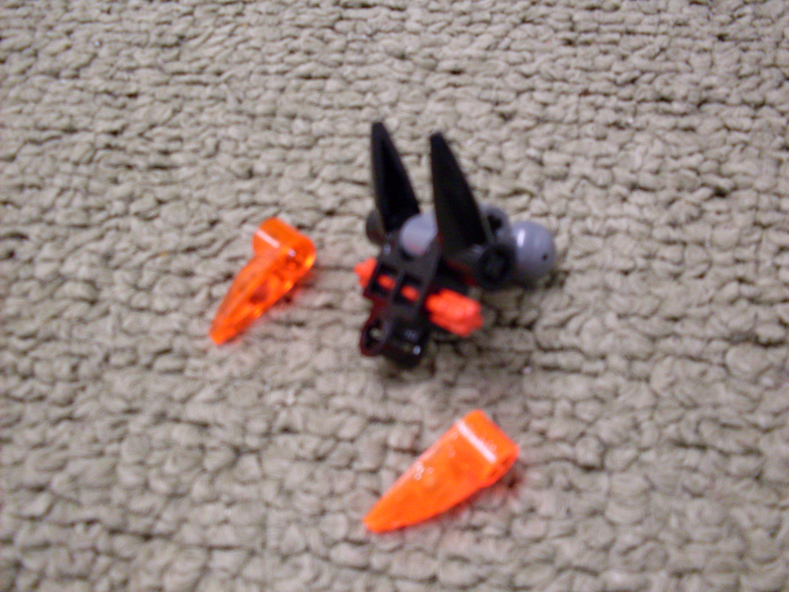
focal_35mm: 38
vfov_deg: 37.7
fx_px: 866
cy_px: 296
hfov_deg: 49.0
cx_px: 394
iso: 200
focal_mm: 6.3
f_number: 2.8
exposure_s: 1/10
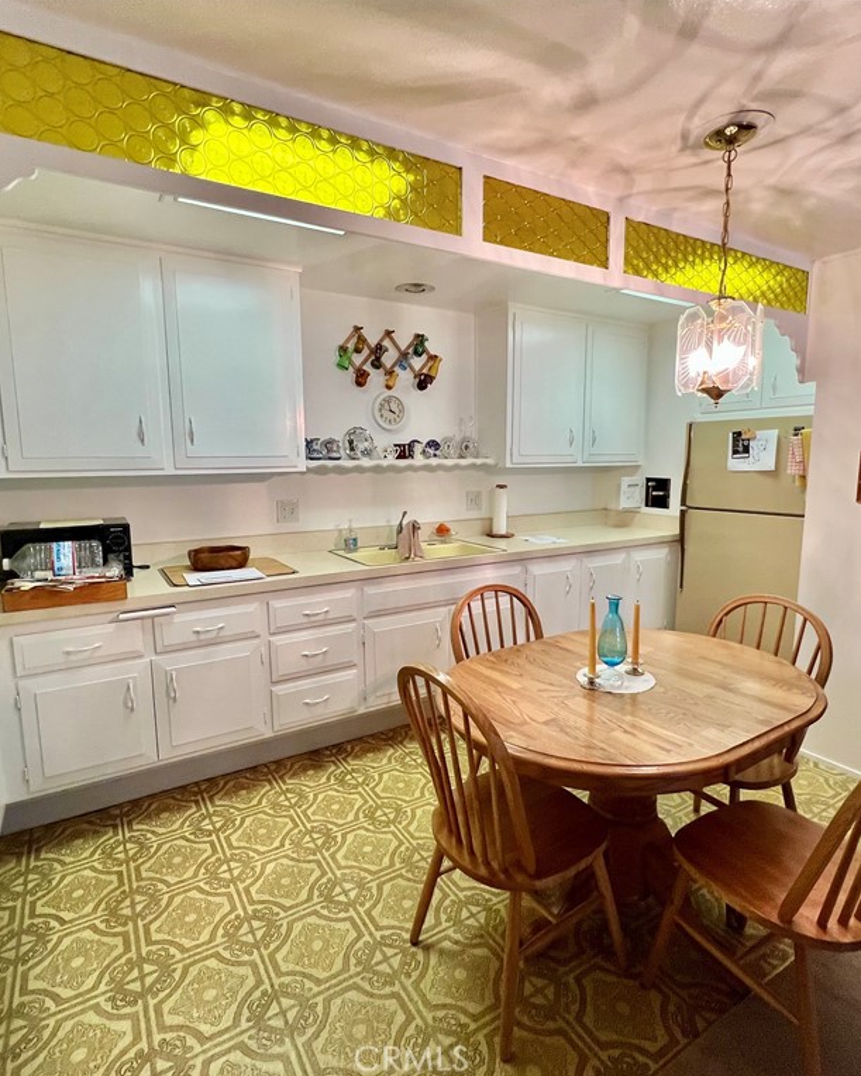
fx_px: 542
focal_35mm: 17
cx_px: 428
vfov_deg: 89.6
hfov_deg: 77.0
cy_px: 538
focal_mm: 1.57
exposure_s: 1/120
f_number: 1.8
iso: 200
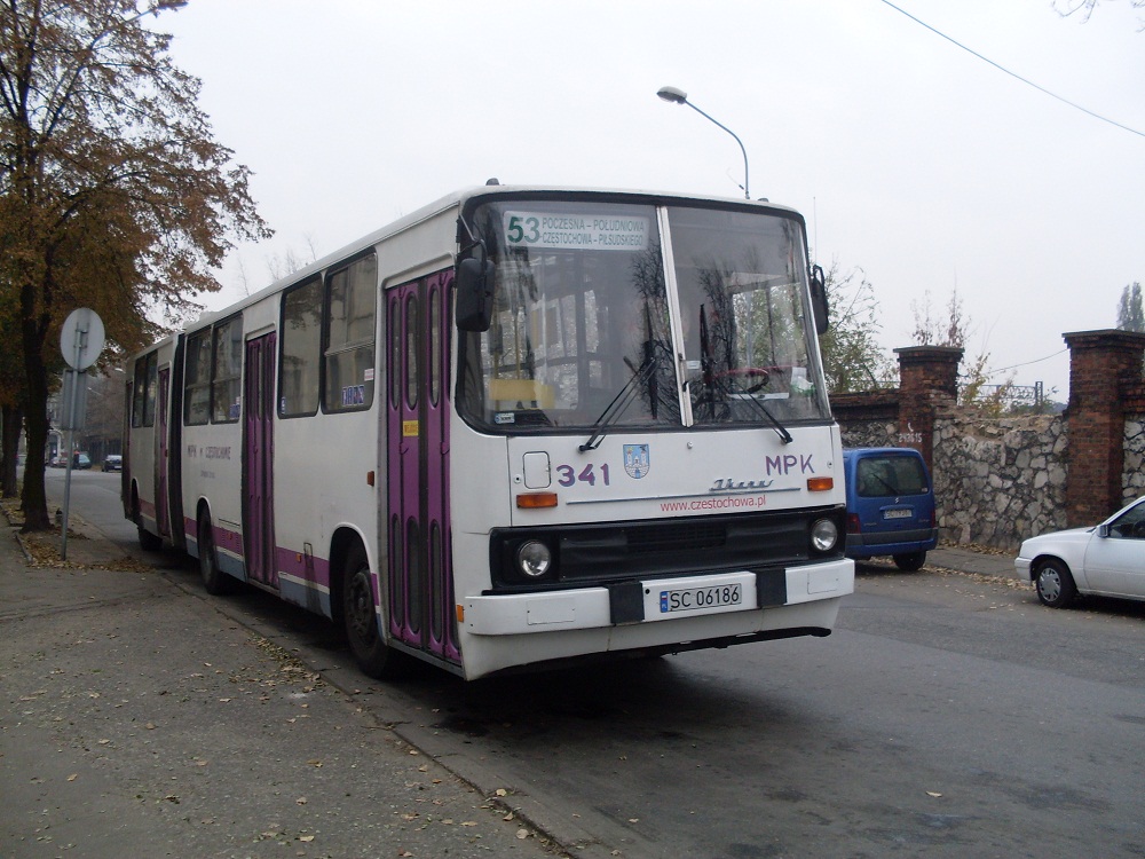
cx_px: 572
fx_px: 1257
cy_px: 430
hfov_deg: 49.0
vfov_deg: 37.7
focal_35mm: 38
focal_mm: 6.3
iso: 80
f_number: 2.8
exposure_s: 1/125
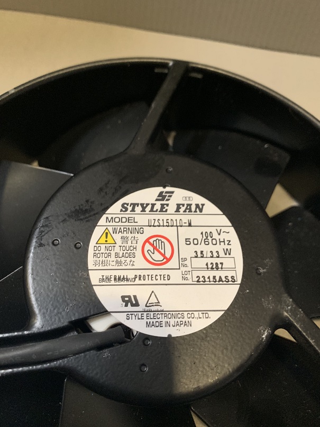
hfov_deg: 53.1
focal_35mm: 26
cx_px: 160
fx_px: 321
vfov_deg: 67.3
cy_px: 214
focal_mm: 4.25
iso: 400
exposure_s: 1/37
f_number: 1.8
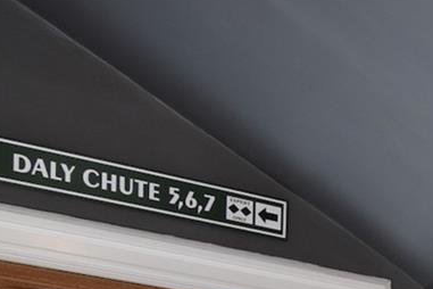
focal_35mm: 89
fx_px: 1067
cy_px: 605
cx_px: 957
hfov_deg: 15.7
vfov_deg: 13.1
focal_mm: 11
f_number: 11
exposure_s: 1/25
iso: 640
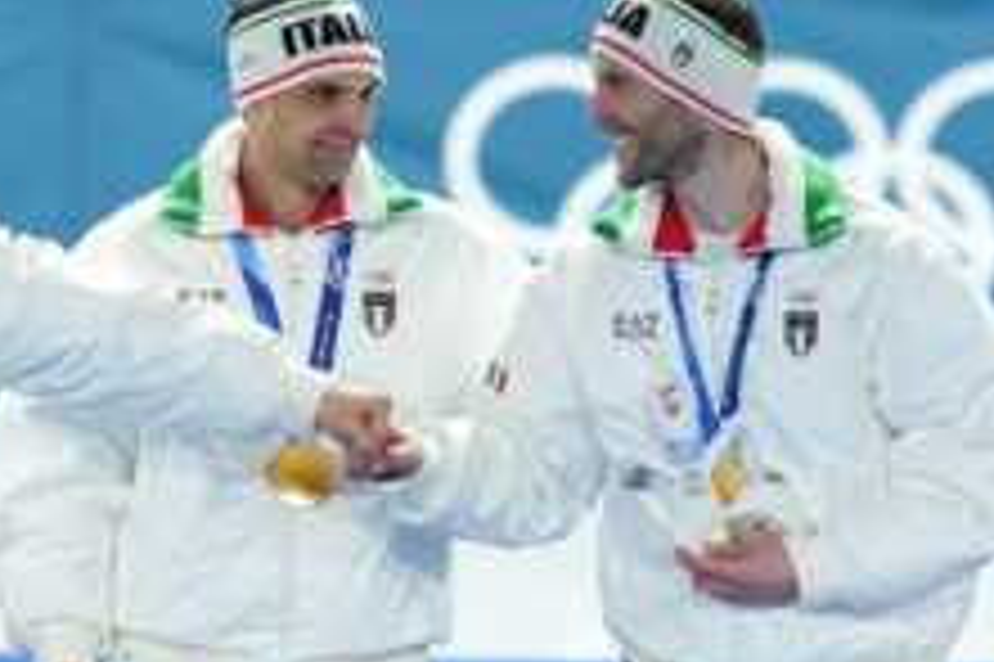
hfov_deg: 1.9
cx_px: 292
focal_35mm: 1059
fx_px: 29218
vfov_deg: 1.3
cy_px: 437
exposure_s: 1/500
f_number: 4
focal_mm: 400
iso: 2500
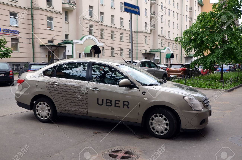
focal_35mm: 33
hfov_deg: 57.3
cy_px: 80
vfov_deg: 39.8
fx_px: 221
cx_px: 121
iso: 200
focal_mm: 22
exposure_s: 1/160
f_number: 6.3
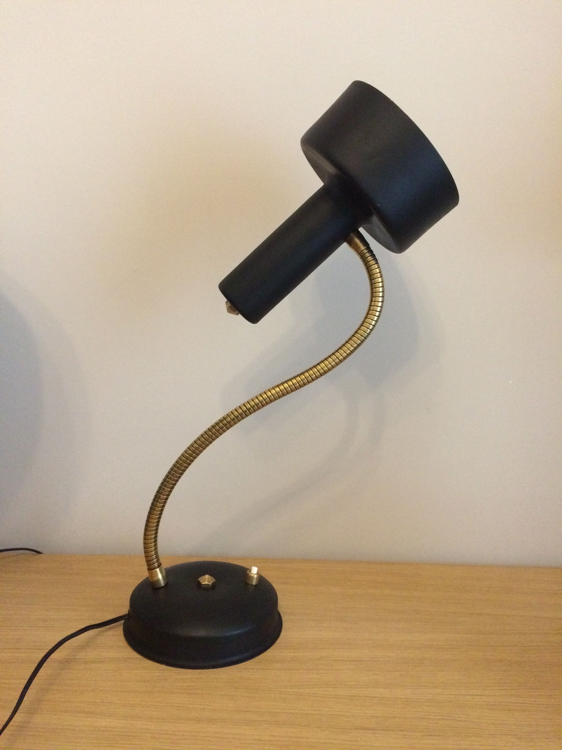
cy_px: 375
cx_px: 281
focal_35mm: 29
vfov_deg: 61.7
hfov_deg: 48.2
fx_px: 628
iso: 320
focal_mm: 4.15
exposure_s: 1/25
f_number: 2.2
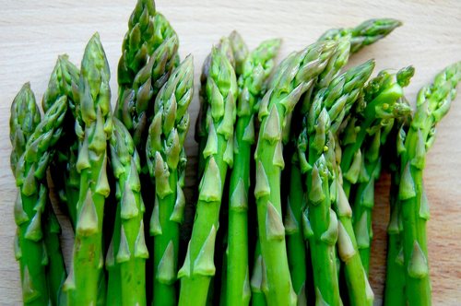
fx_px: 614
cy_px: 153
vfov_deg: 28.0
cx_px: 230
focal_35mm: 48
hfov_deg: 41.2
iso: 200
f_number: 4.5
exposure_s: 1/50
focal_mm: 32
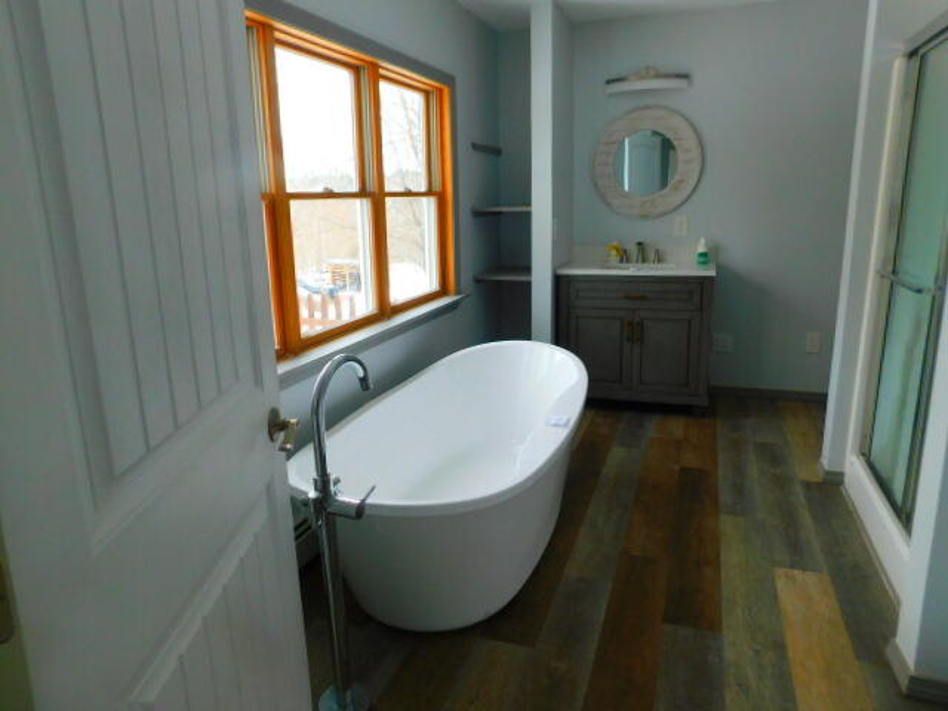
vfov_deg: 58.9
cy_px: 356
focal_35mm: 23
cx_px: 474
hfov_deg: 73.9
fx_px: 630
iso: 125
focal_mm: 4
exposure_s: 1/60
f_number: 3
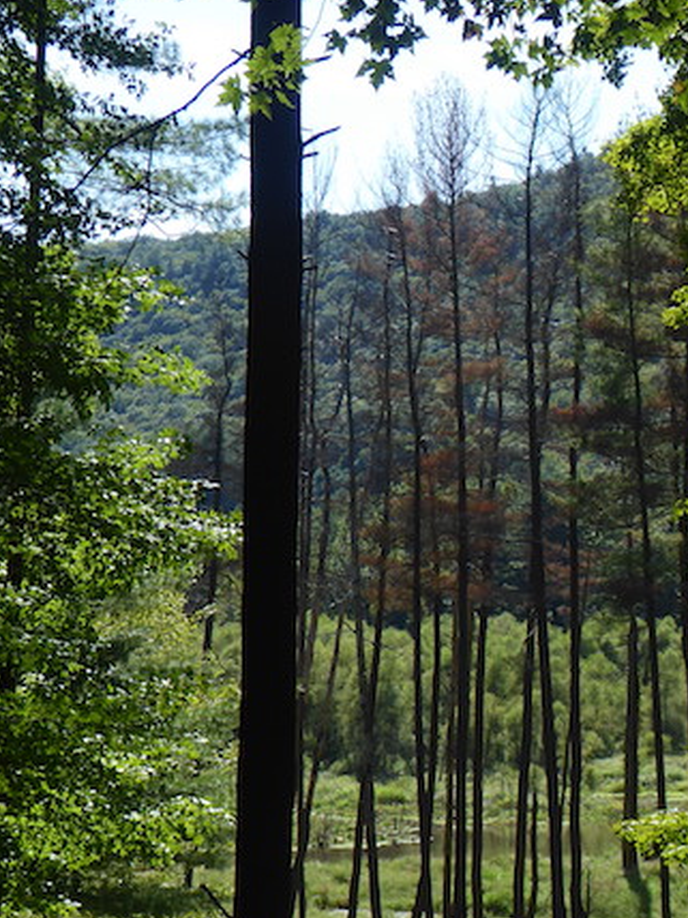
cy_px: 637
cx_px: 540
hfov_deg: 15.5
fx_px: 2518
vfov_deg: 20.6
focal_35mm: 95
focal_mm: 9
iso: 80
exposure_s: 1/320
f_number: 4.1
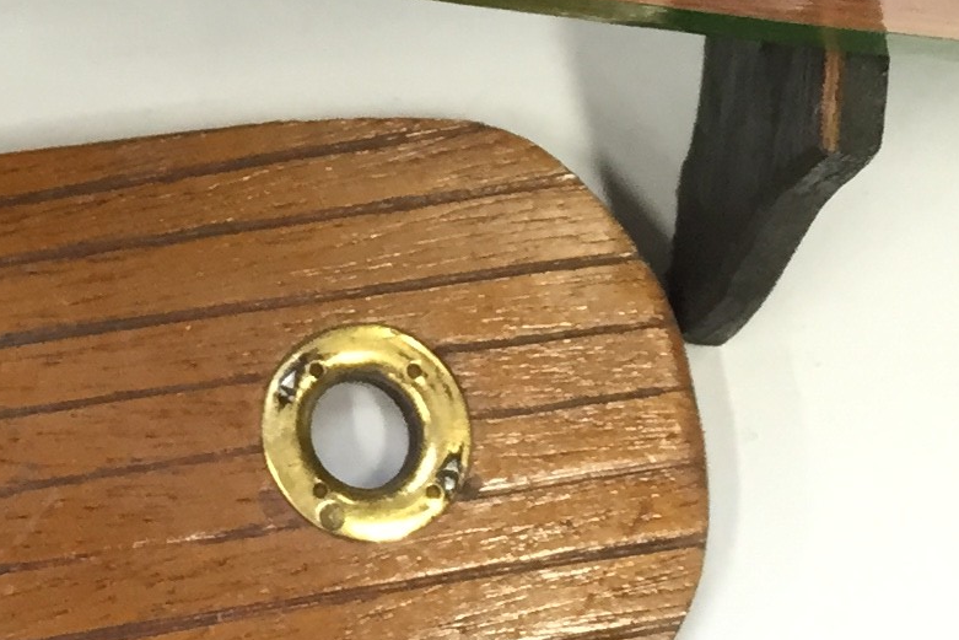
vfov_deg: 10.3
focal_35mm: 126
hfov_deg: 15.7
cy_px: -485
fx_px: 3357
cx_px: -149
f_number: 2.2
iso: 80
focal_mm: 4.15
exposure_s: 1/30
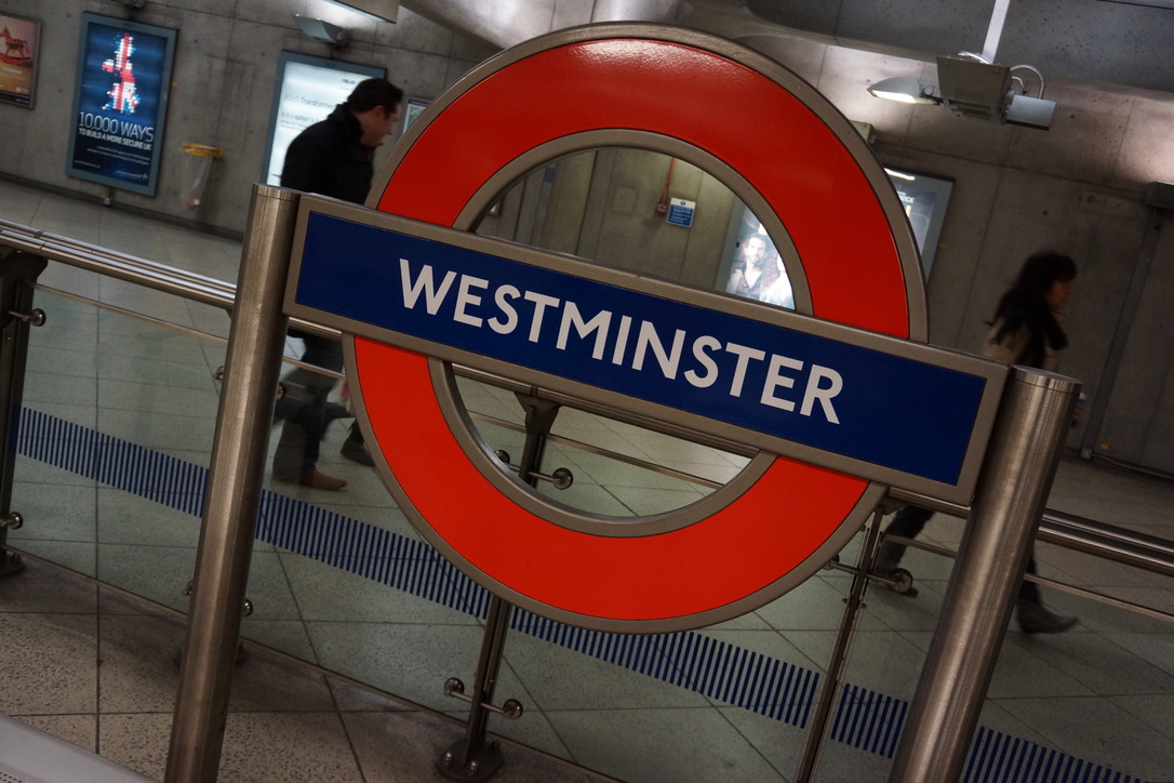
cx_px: 587
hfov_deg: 57.2
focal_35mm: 33
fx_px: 1076
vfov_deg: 40.0
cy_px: 392
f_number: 4
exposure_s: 1/60
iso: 1250
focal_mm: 22
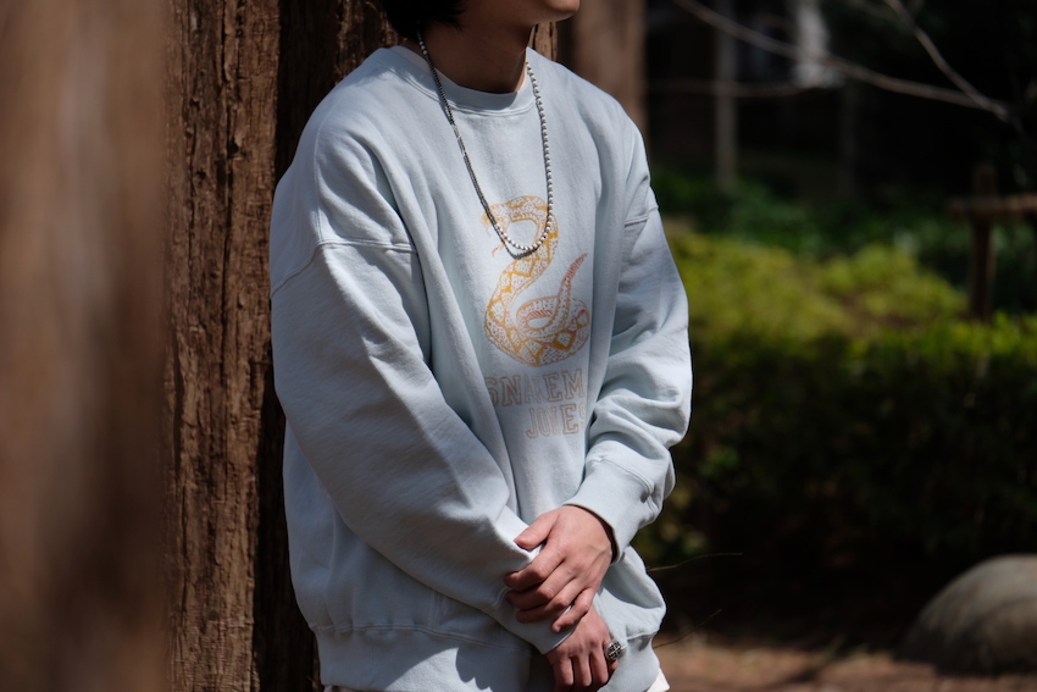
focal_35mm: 289
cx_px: 518
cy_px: 346
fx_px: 8326
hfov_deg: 7.1
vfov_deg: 4.8
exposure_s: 1/680
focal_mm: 192.9
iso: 200
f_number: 6.4
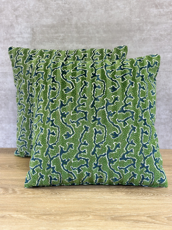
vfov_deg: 39.7
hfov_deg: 30.3
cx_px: 86
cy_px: 115
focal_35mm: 48
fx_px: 318
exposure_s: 1/120
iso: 125
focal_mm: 6.86
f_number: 1.78
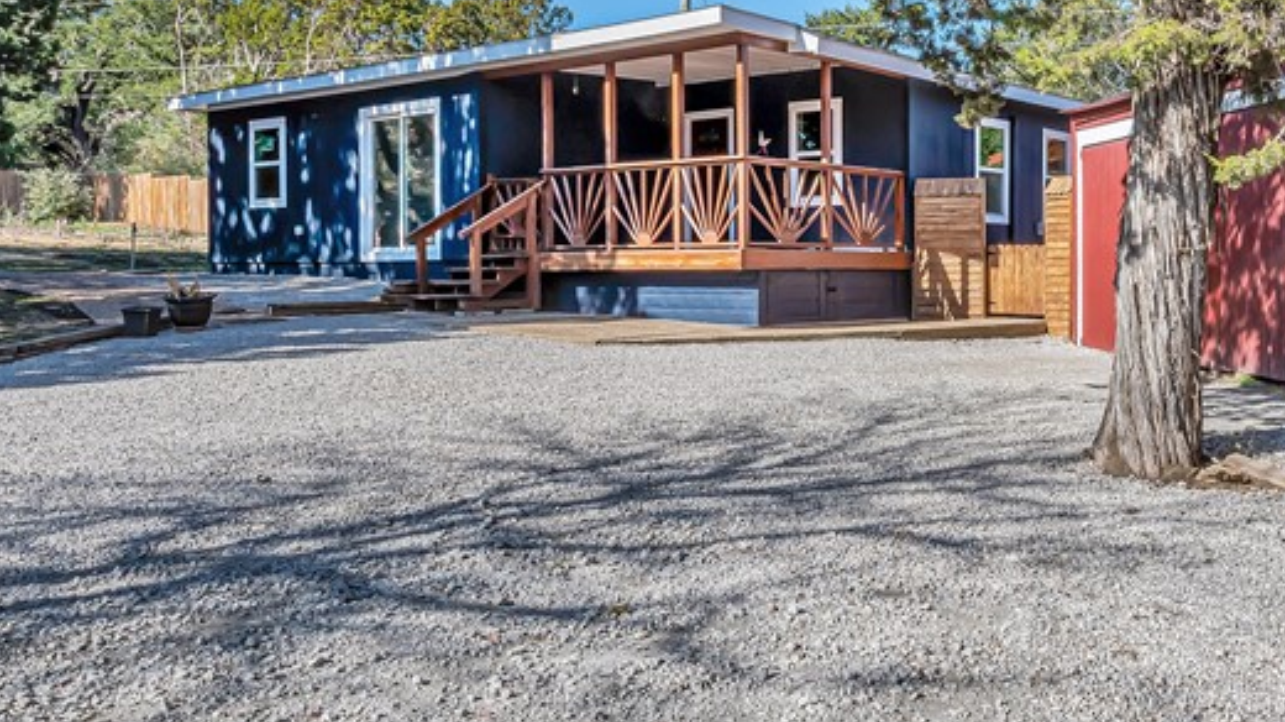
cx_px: 1040
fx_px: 1192
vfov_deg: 33.5
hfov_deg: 52.7
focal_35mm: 35
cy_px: 271
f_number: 20
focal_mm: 16
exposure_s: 1/100
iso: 200
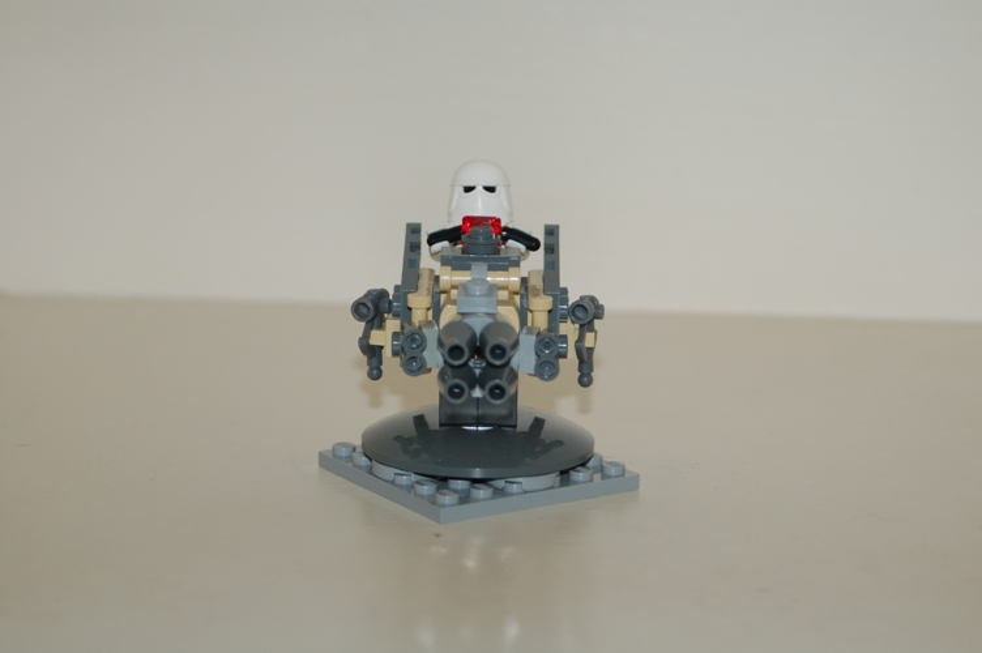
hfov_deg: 17.1
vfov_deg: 11.4
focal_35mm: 120
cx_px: 491
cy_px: 326
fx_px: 3270
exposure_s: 1/60
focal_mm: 80
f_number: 5.6
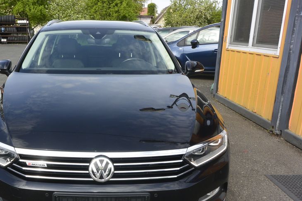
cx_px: 99
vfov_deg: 34.6
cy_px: 137
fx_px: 319
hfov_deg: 49.8
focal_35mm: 38
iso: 160
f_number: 7.1
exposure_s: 1/250
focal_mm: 10
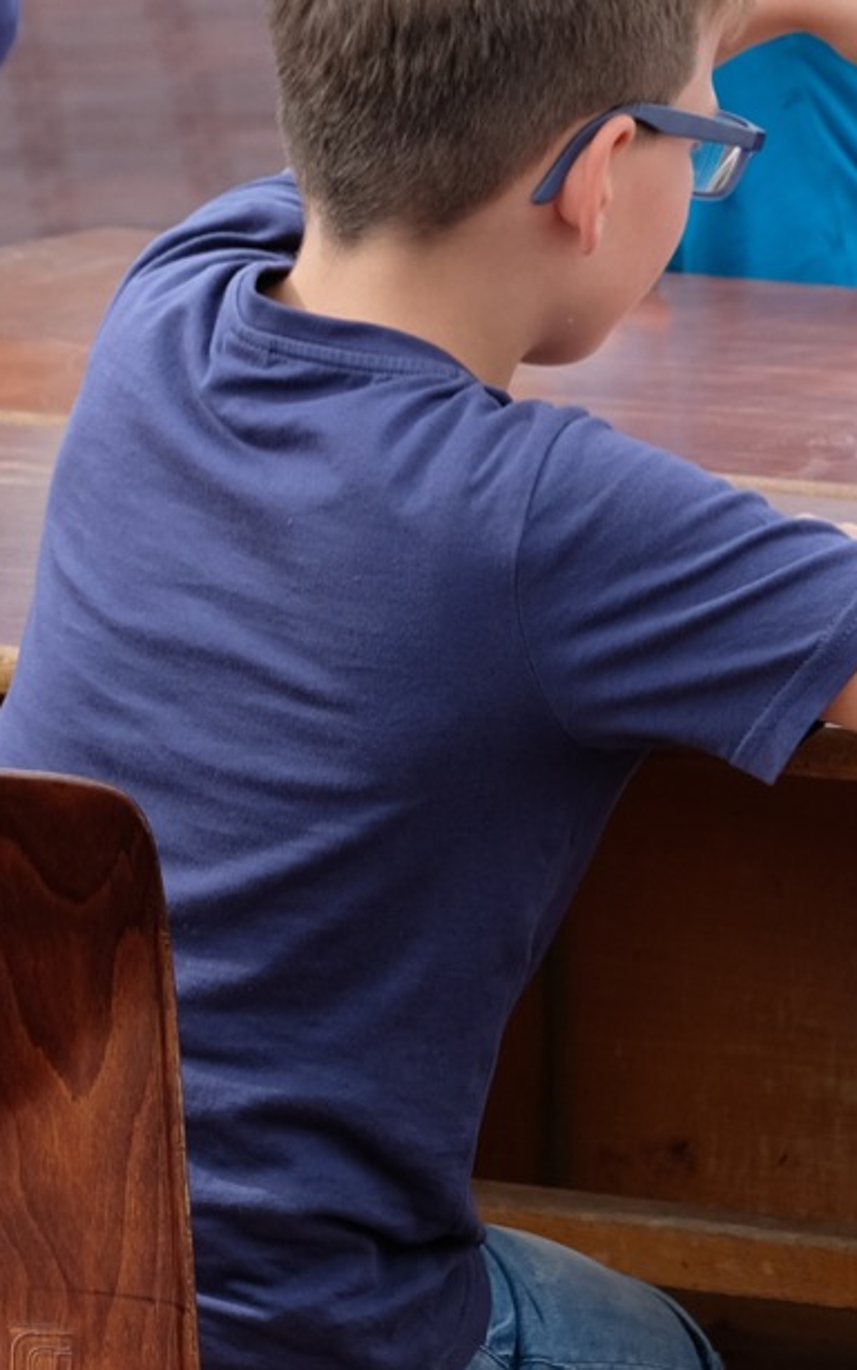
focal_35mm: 385
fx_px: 14381
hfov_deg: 3.4
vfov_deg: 5.5
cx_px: 846
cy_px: 271
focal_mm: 77.3
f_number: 5
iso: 400
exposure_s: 1/550
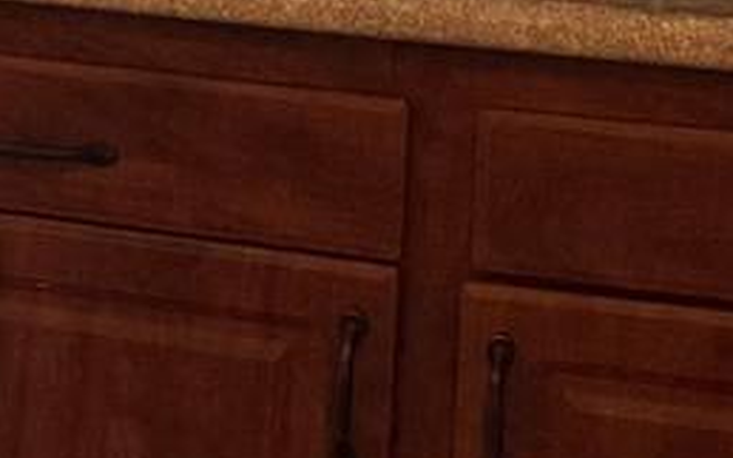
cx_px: -1327
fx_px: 4034
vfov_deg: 6.4
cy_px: -321
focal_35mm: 202
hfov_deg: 8.8
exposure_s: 1/120
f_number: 1.78
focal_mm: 6.76
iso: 400
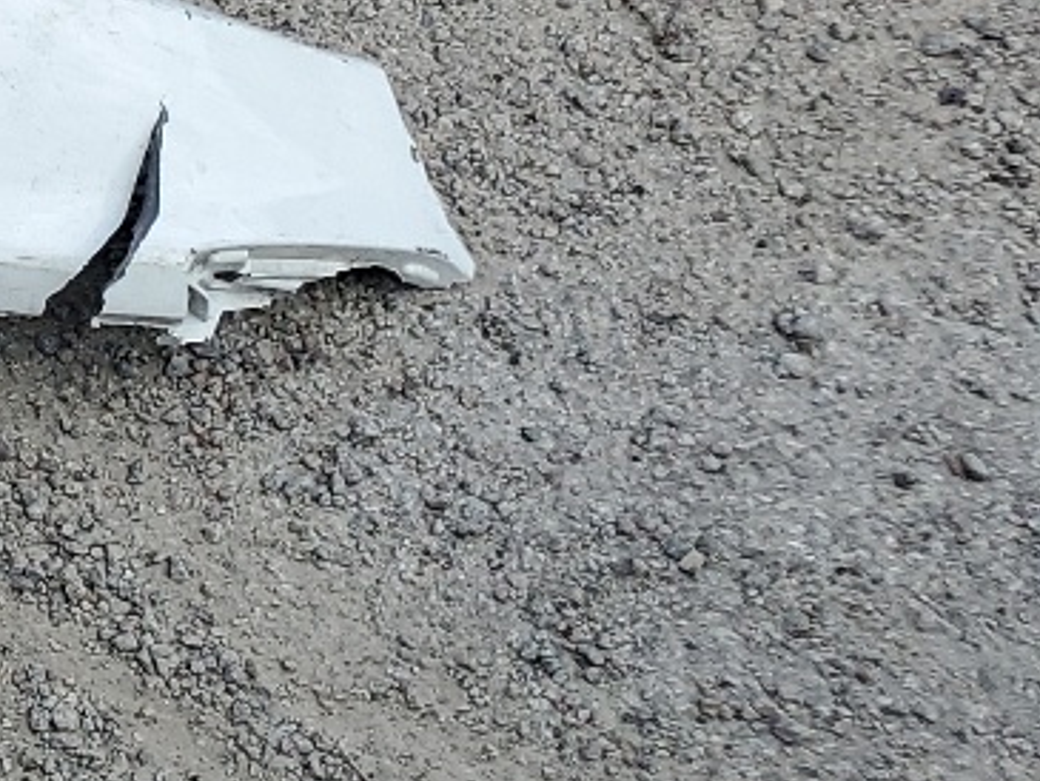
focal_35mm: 114
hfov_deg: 13.8
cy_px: 157
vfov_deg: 12.9
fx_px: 3426
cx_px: -1237
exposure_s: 1/2500
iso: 50
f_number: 1.5
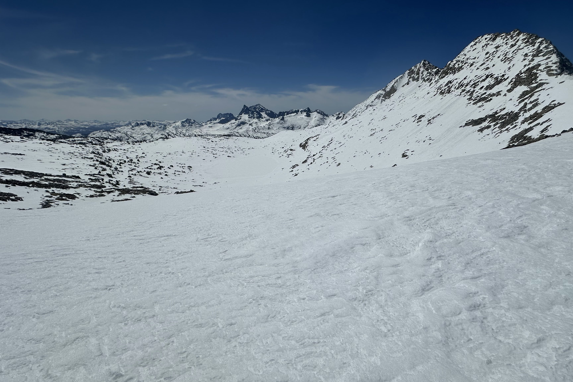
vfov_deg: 70.4
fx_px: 271
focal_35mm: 17
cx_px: 324
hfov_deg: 92.8
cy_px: 190
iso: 32
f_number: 2.2
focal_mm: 2.22
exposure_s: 1/13333
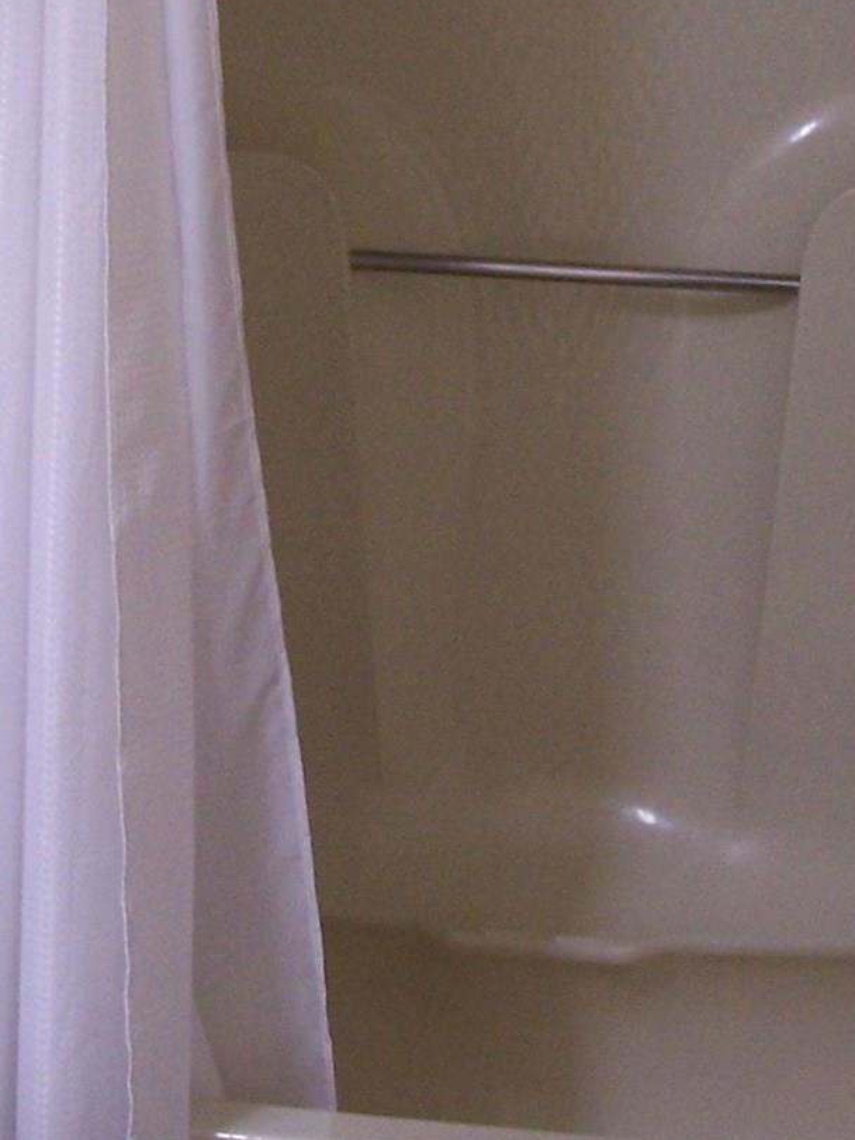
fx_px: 3558
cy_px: 325
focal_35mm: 108
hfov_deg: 13.7
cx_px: 304
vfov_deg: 18.1
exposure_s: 1/30
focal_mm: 6.3
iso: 140
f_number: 2.8
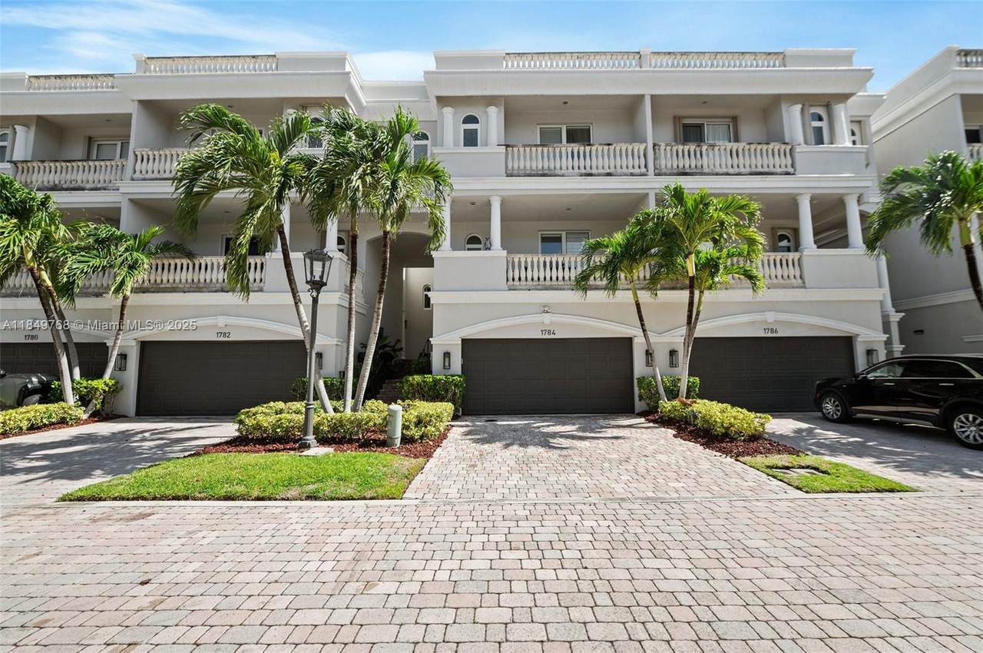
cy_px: 326
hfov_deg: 104.3
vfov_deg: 81.1
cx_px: 492
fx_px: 382
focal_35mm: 14
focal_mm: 14
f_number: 8
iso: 200
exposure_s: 1/500
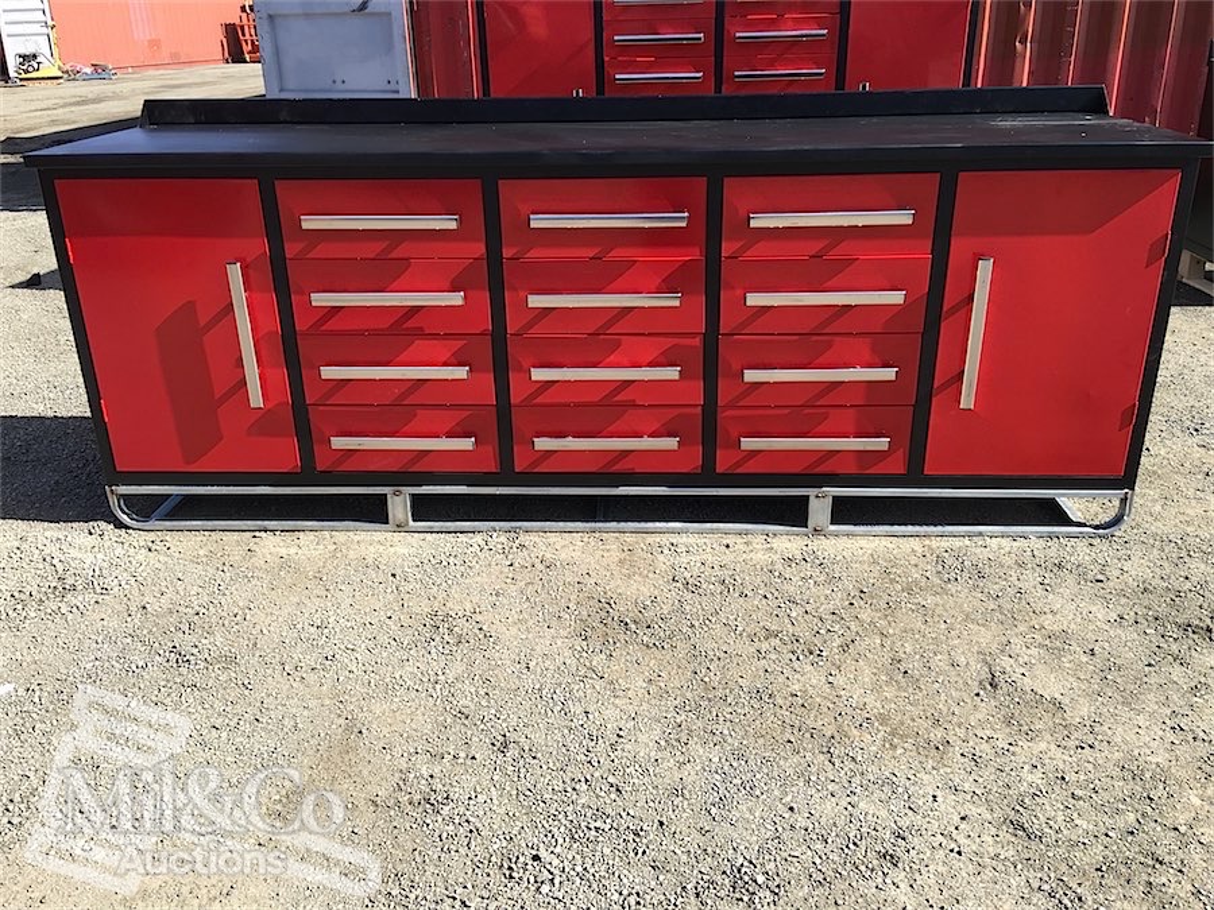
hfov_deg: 61.7
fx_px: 1017
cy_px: 455
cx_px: 607
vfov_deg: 48.2
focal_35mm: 29
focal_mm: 4.15
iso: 25
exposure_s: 1/641
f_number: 2.2
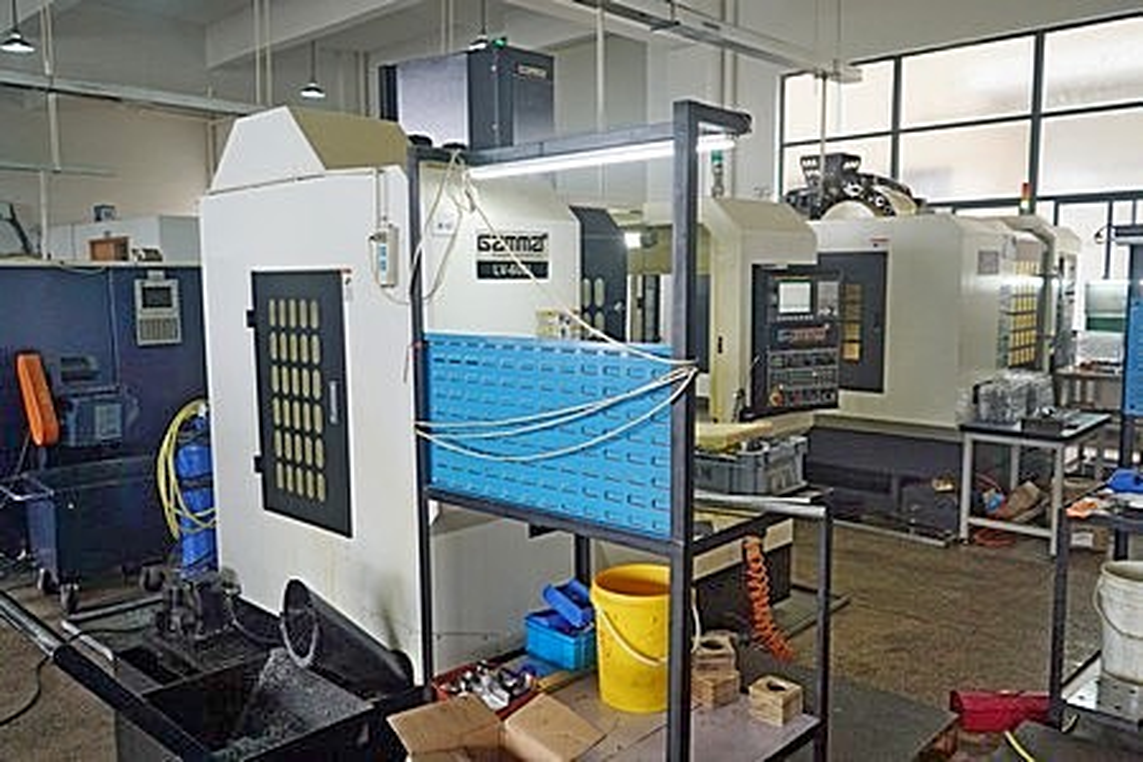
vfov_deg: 46.4
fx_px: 889
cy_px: 381
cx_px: 572
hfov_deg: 65.5
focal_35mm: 28
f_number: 4.5
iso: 1000
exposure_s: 1/100
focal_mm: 28
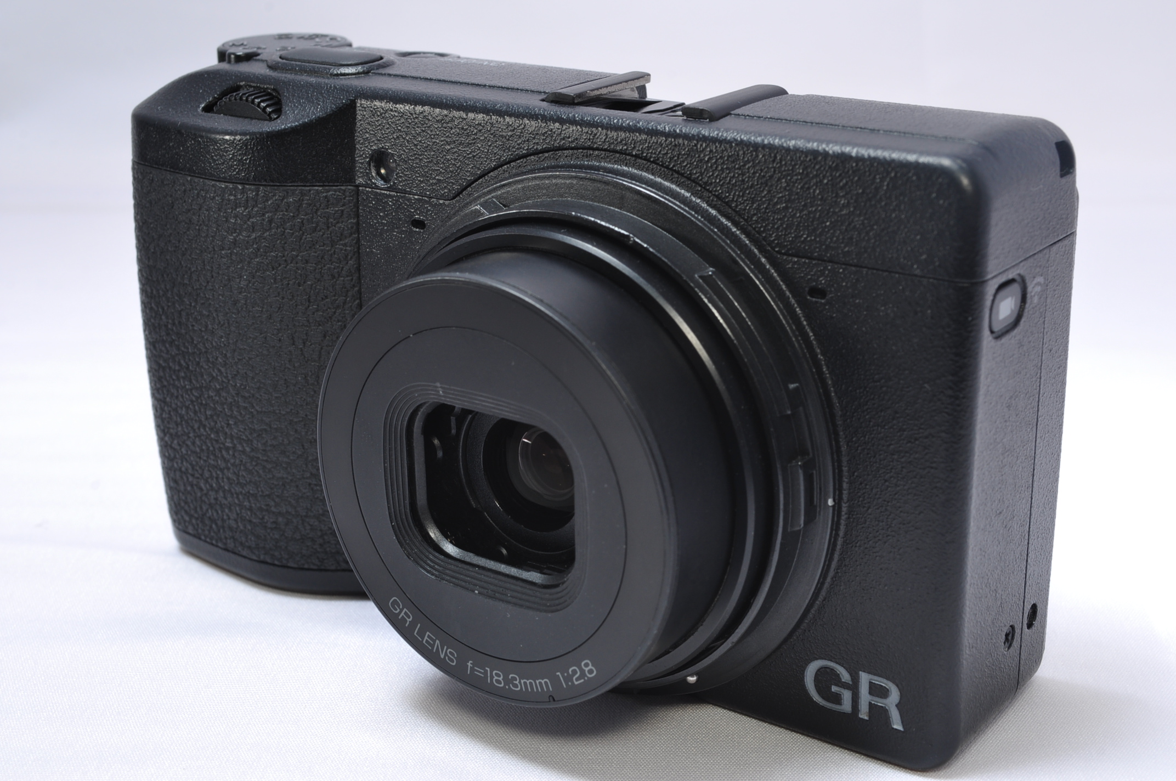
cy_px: 390
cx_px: 588
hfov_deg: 35.1
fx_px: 1860
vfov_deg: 23.7
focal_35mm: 57
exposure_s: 1/125
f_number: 14
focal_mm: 38
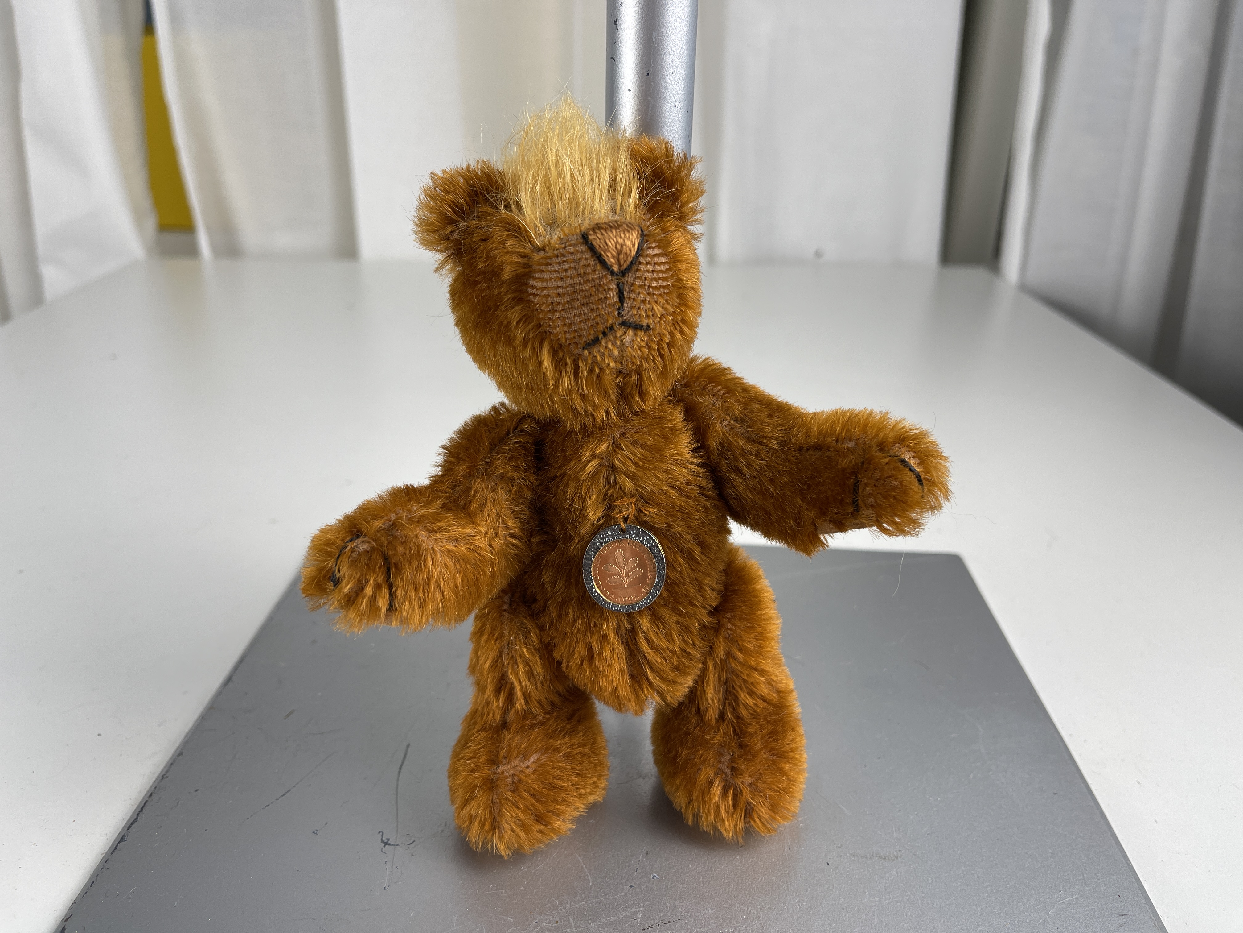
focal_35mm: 25
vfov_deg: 54.9
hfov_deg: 69.4
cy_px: 466
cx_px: 622
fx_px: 898
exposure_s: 1/100
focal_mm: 5.1
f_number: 1.6
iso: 40
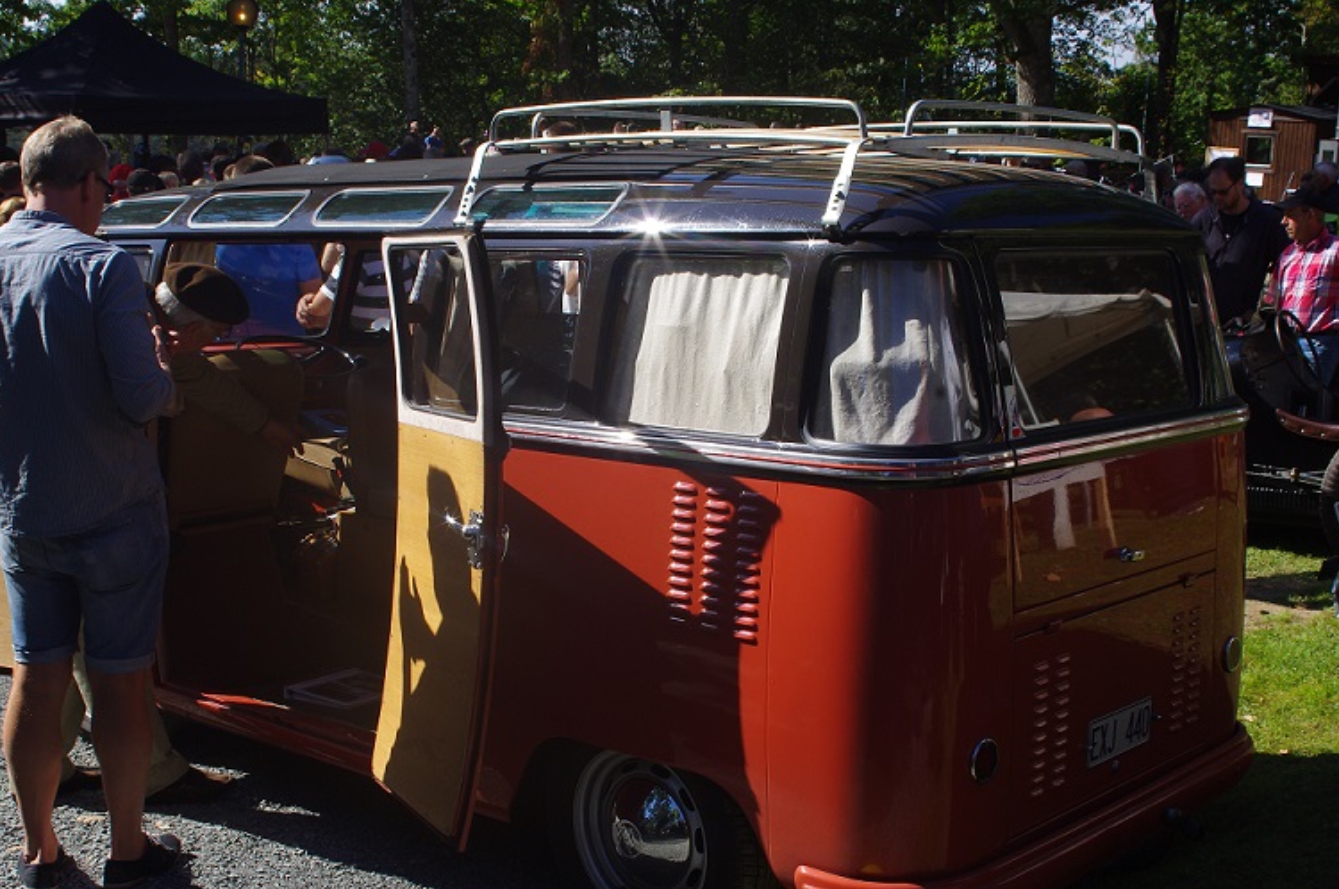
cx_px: 680
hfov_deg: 43.7
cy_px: 469
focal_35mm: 45
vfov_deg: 29.8
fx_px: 1672
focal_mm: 28
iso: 200
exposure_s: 1/125
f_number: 11
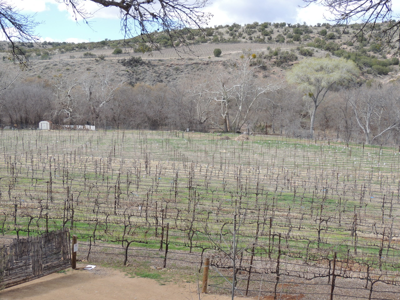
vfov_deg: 33.6
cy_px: 150
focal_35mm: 43
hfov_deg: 43.9
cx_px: 200
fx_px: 497
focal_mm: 7.6
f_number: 3.4
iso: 100
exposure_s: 1/500
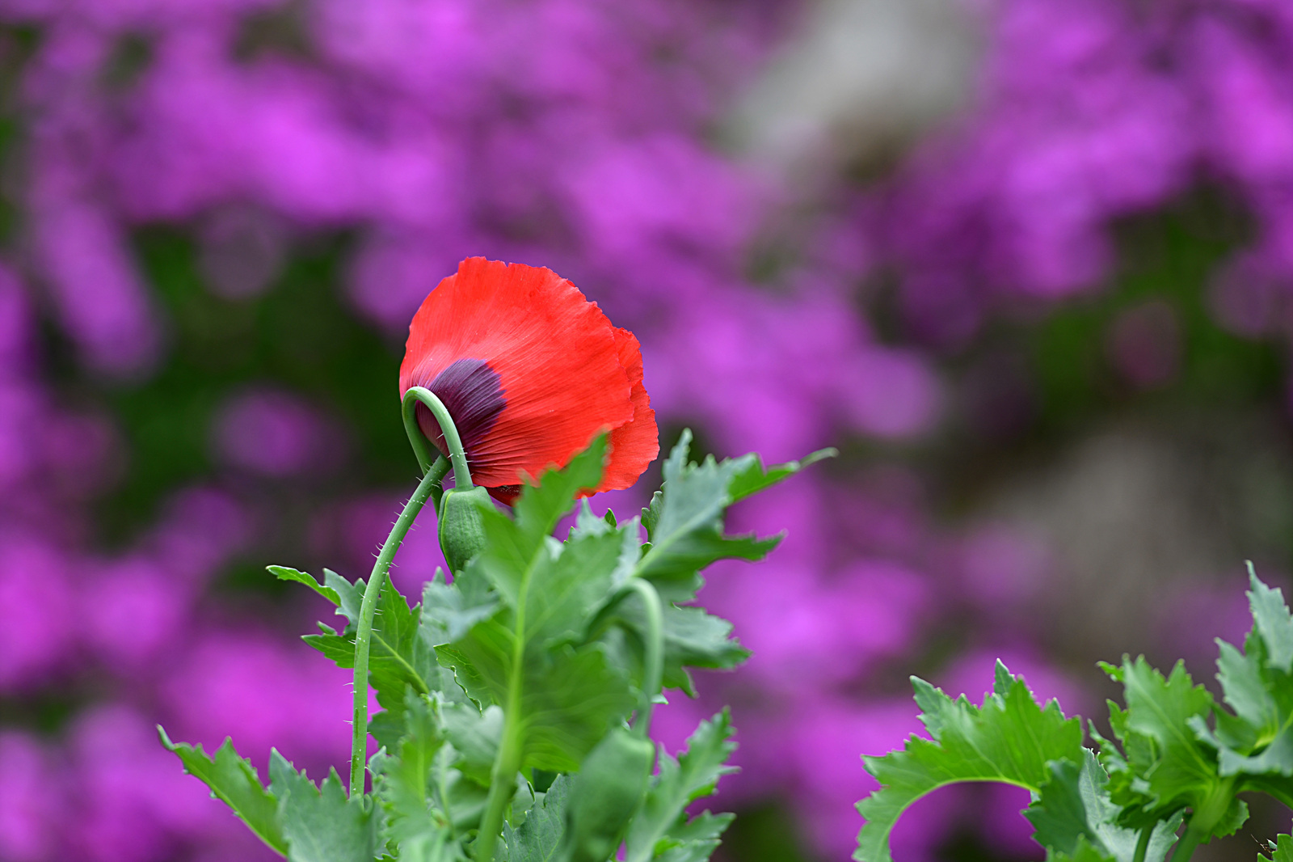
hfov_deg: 10.3
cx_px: 646
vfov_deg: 6.9
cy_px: 431
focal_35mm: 200
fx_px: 7181
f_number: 4.5
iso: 100
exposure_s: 1/80
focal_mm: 200
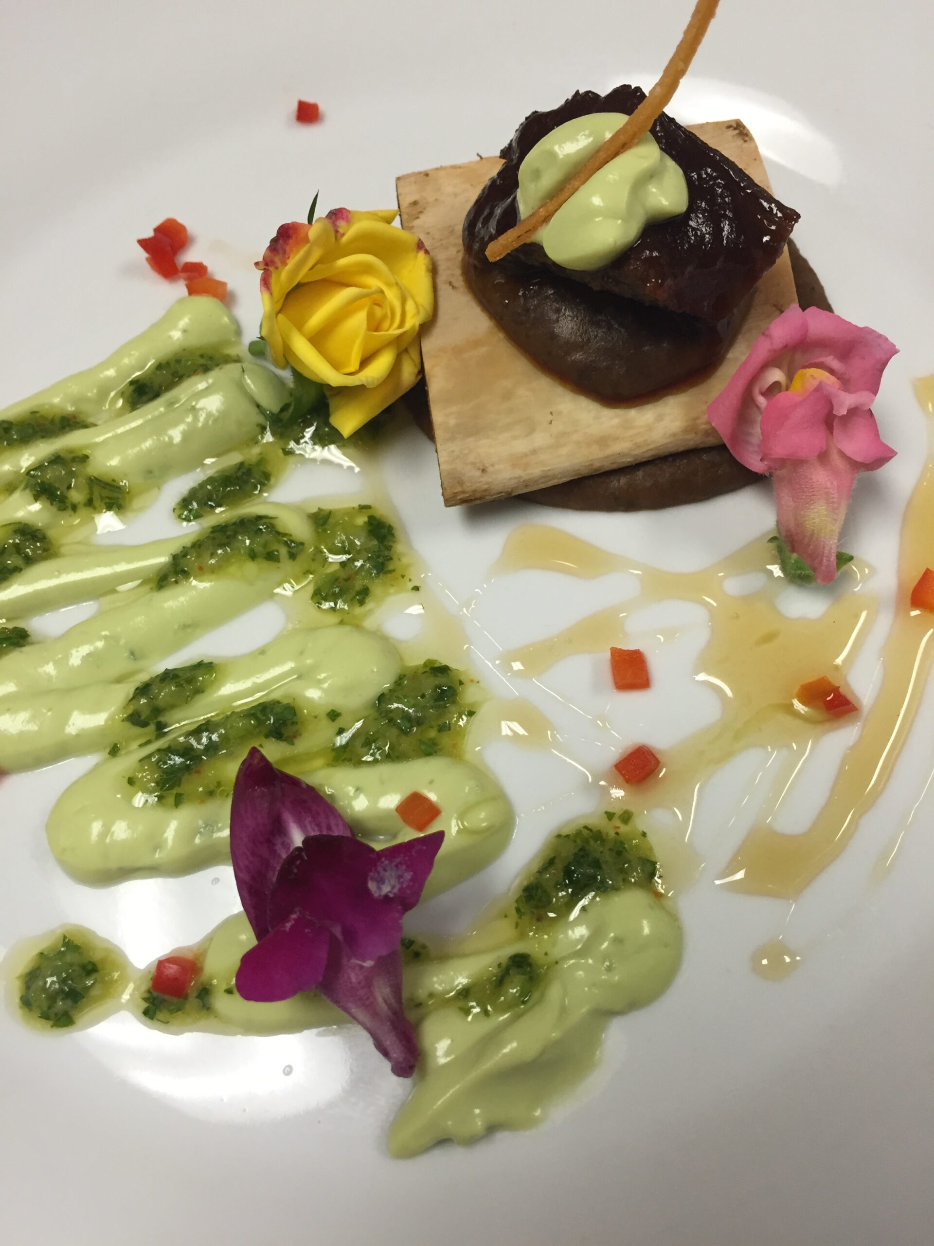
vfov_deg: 61.7
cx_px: 467
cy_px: 623
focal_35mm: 29
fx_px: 1043
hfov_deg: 48.2
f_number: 2.2
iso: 50
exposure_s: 1/30
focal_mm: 4.15
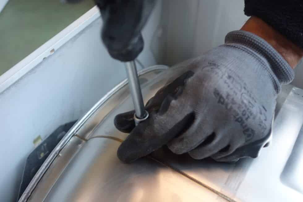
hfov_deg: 45.4
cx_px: 152
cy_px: 101
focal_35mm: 43
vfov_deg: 31.2
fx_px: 362
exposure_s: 1/50
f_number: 3.2
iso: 500
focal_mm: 16.01
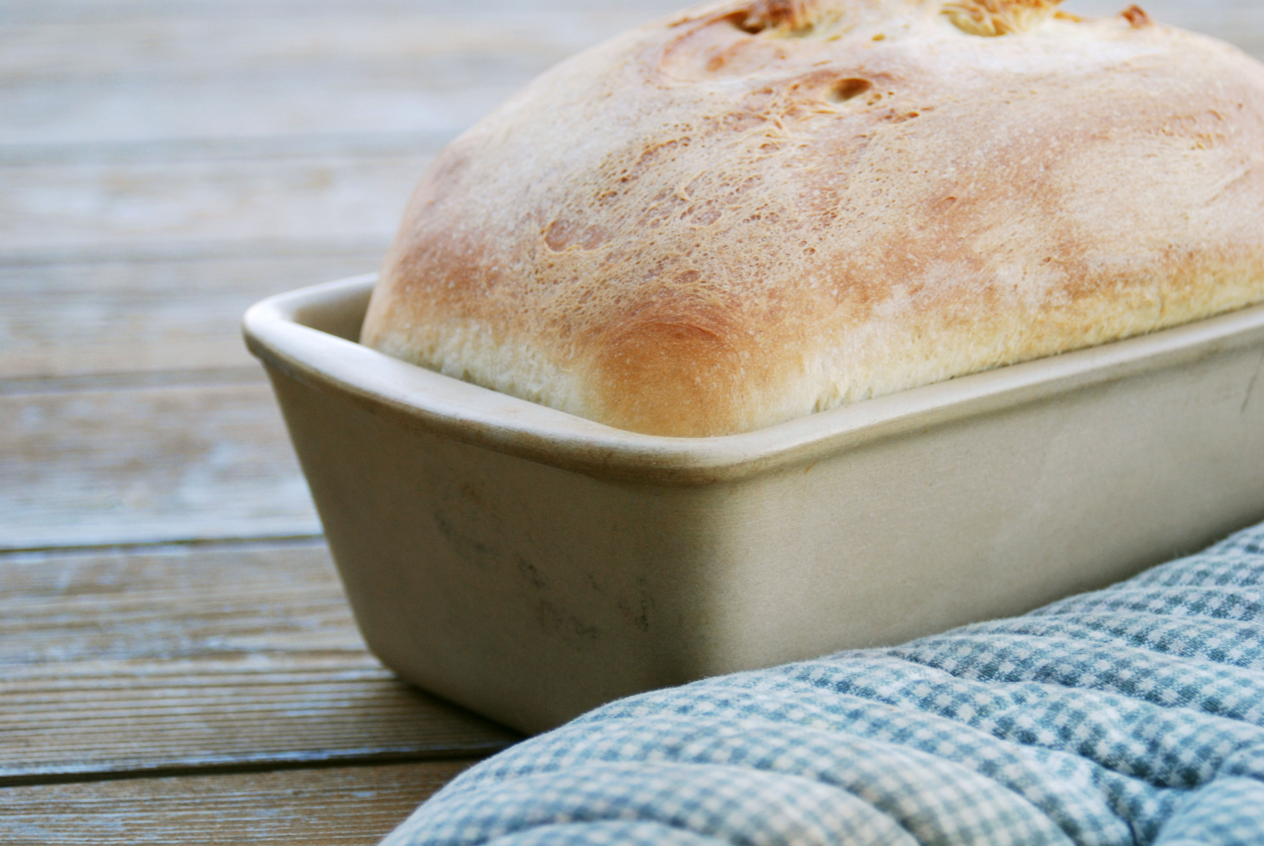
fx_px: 3691
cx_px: 632
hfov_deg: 19.4
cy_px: 423
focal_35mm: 105
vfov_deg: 13.1
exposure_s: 1/125
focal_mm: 70
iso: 400
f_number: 5.3
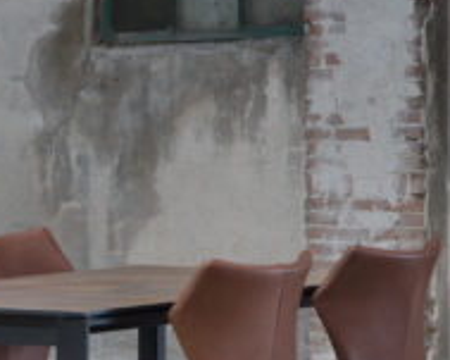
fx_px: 3408
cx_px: -43
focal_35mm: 256
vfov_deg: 6.0
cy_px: 308
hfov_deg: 7.5
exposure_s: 1/5
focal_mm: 86
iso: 200
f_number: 8
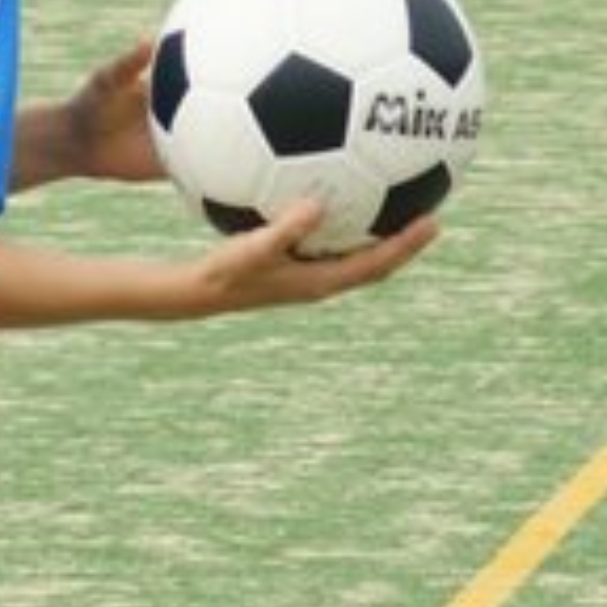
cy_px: -207
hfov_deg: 2.4
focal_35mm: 745
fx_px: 14780
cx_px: -133
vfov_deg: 2.3
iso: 200
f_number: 5.6
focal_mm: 70
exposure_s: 1/400
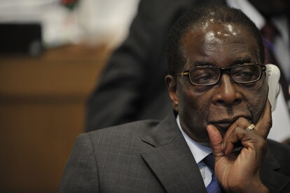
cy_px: 96
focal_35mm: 170
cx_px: 145
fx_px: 1368
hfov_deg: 12.1
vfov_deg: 8.1
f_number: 2.8
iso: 1600
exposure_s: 1/100
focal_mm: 170
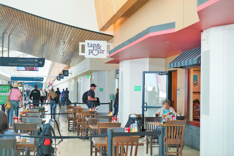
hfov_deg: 28.8
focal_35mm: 70
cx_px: 117
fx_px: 455
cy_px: 78
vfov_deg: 19.5
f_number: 4
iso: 400
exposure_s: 1/160
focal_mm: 70
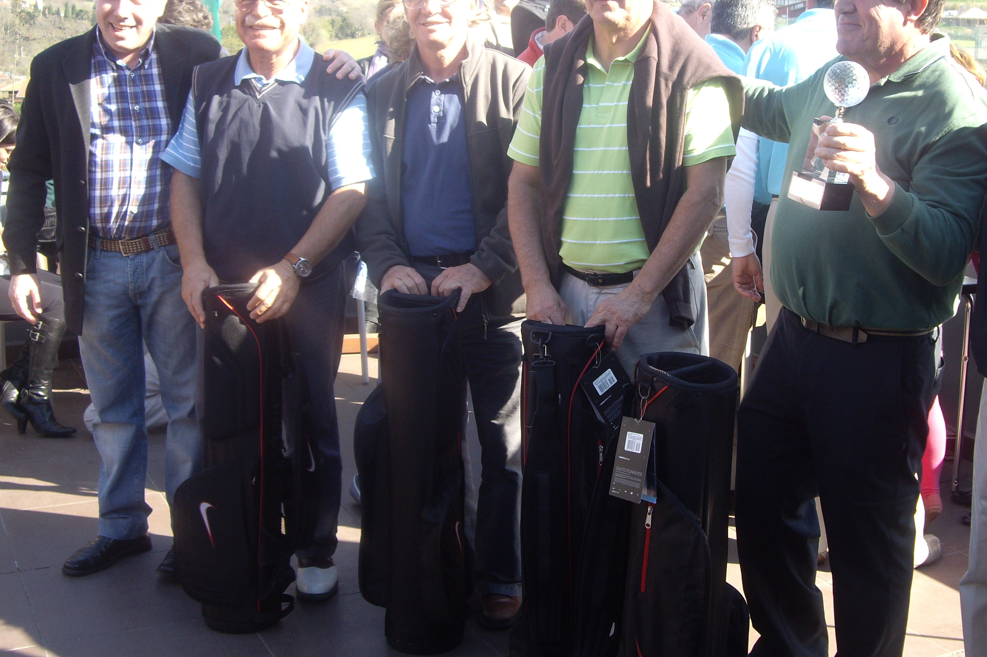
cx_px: 554
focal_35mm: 50
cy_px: 282
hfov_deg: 39.5
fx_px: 1371
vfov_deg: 27.0
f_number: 2.8
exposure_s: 1/200
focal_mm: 7.9
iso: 100
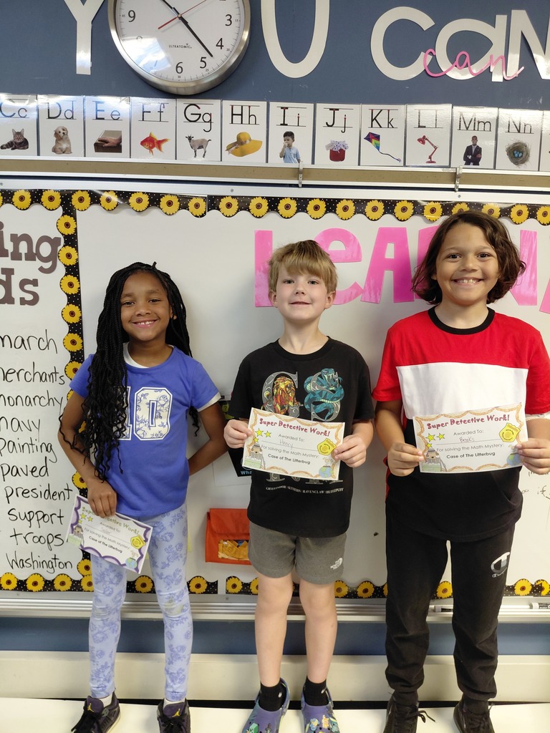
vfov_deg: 69.4
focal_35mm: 25
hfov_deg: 54.9
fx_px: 530
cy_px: 366
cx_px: 275
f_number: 1.8
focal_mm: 4.69
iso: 250
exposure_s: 1/60
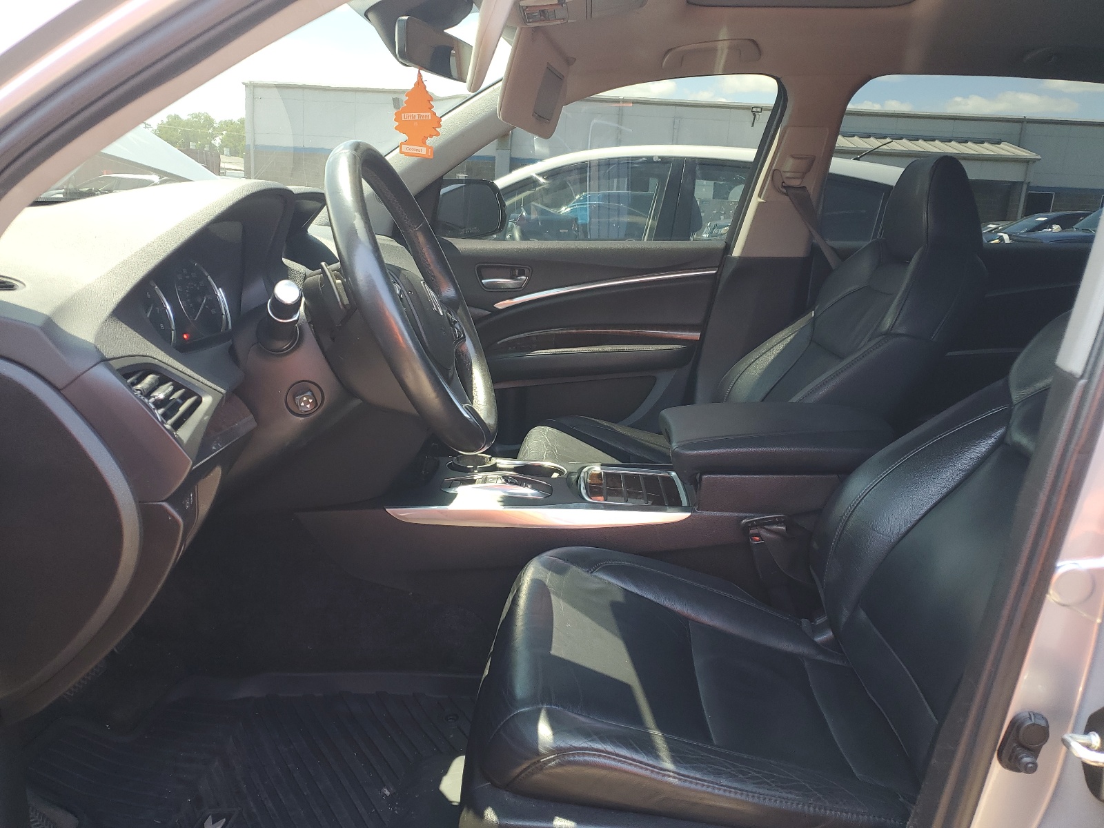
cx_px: 552
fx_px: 829
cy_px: 414
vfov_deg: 53.1
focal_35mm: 26
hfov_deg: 67.3
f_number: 1.5
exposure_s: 1/123
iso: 50
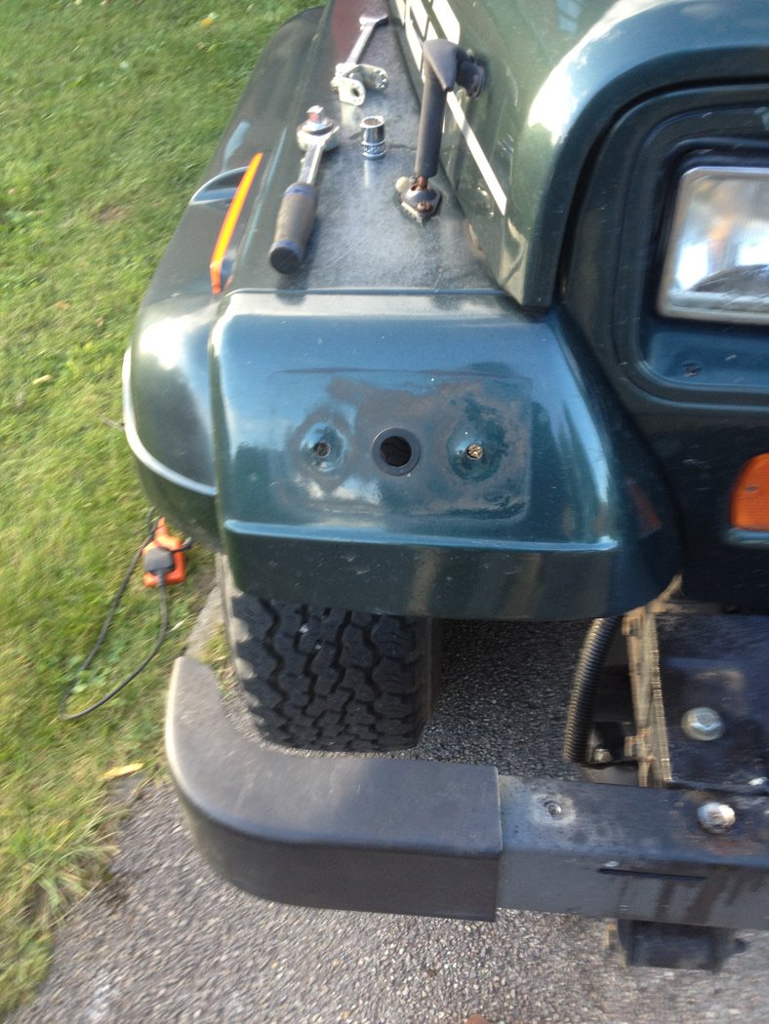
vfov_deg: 52.6
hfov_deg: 40.7
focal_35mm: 35
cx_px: 384
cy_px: 512
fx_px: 1036
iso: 80
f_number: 2.4
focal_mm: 4.28
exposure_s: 1/60
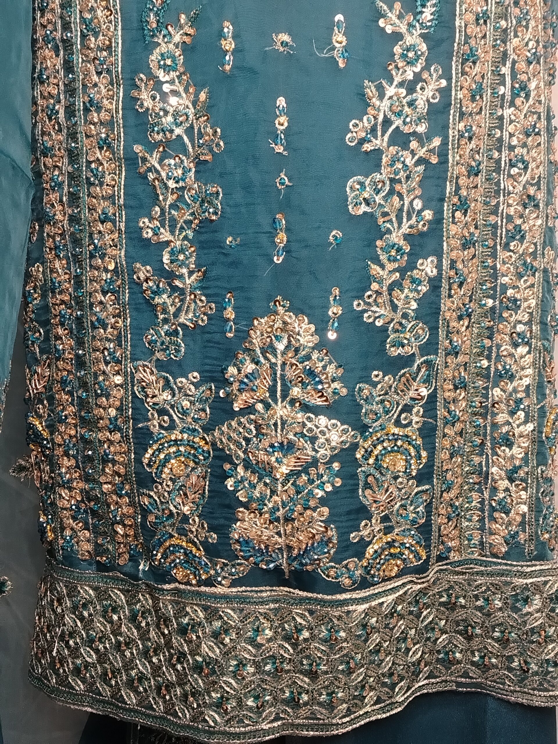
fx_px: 1032
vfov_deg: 39.7
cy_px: 372
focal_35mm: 48
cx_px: 279
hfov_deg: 30.3
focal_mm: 5.25
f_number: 1.75
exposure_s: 1/25
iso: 603
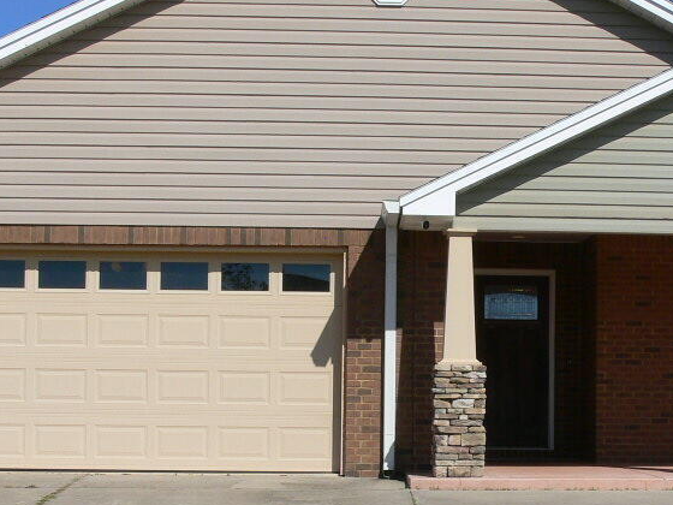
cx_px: 496
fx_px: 1555
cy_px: 368
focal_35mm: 80
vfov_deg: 18.3
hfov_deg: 24.2
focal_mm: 7.4
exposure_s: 1/400
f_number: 7.1
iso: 80
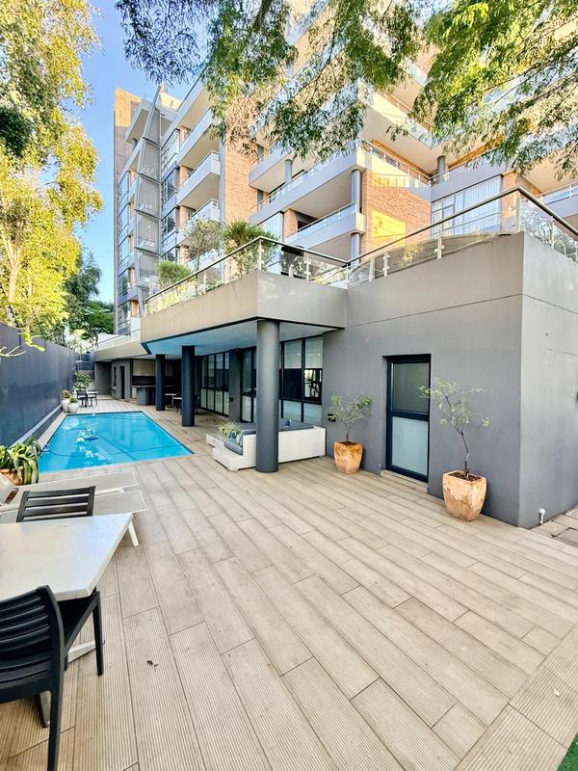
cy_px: 386
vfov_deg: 102.1
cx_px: 289
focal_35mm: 14
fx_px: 312
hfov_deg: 85.7
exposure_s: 1/99
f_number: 2.2
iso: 200
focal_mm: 2.22
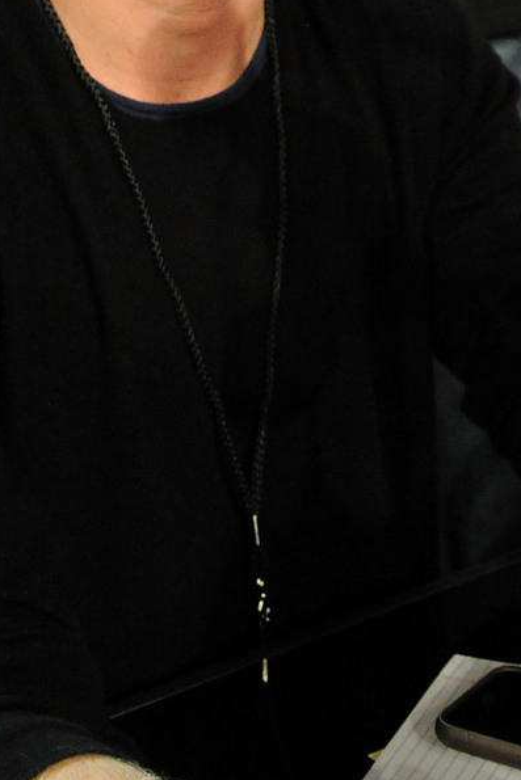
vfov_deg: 22.4
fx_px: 1931
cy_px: 90
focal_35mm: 89
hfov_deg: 15.4
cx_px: 272
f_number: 5.6
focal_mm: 36
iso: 12800
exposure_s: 1/200
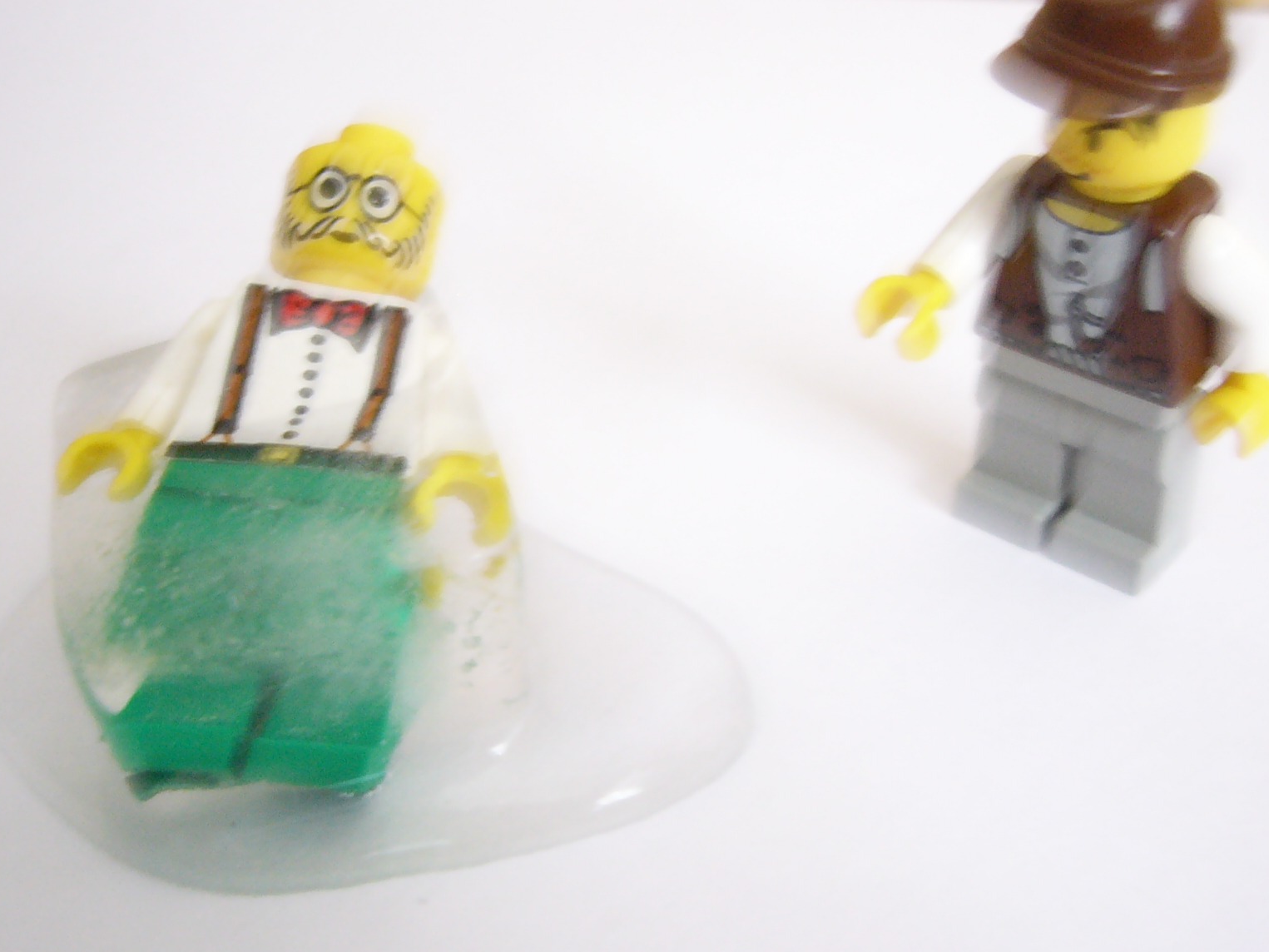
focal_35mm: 47
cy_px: 453
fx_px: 1723
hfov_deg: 40.4
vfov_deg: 30.9
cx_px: 698
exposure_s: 1/8
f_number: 2.8
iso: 200
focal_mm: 5.8
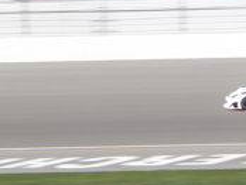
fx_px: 3729
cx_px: 283
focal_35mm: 524
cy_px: 75
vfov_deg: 2.8
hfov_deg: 3.8
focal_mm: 31.6
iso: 80
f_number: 8
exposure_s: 1/160
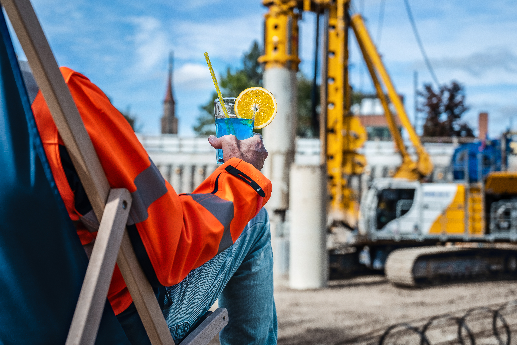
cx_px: 258
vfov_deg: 27.0
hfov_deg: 39.6
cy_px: 172
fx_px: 718
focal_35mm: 50
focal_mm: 50
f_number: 4
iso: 200
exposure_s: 1/2500
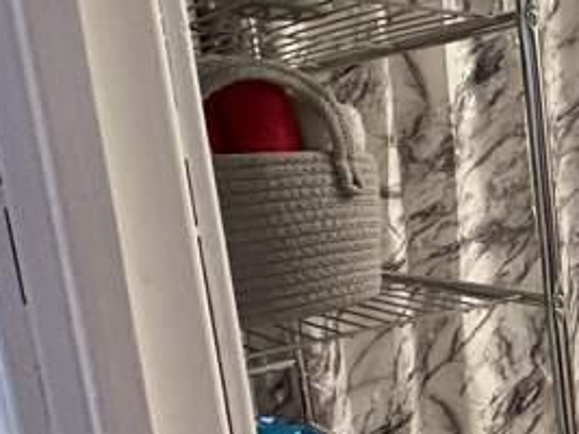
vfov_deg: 34.2
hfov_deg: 31.8
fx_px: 702
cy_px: 267
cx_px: 787
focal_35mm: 42
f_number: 2.2
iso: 500
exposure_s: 1/60
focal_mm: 2.22
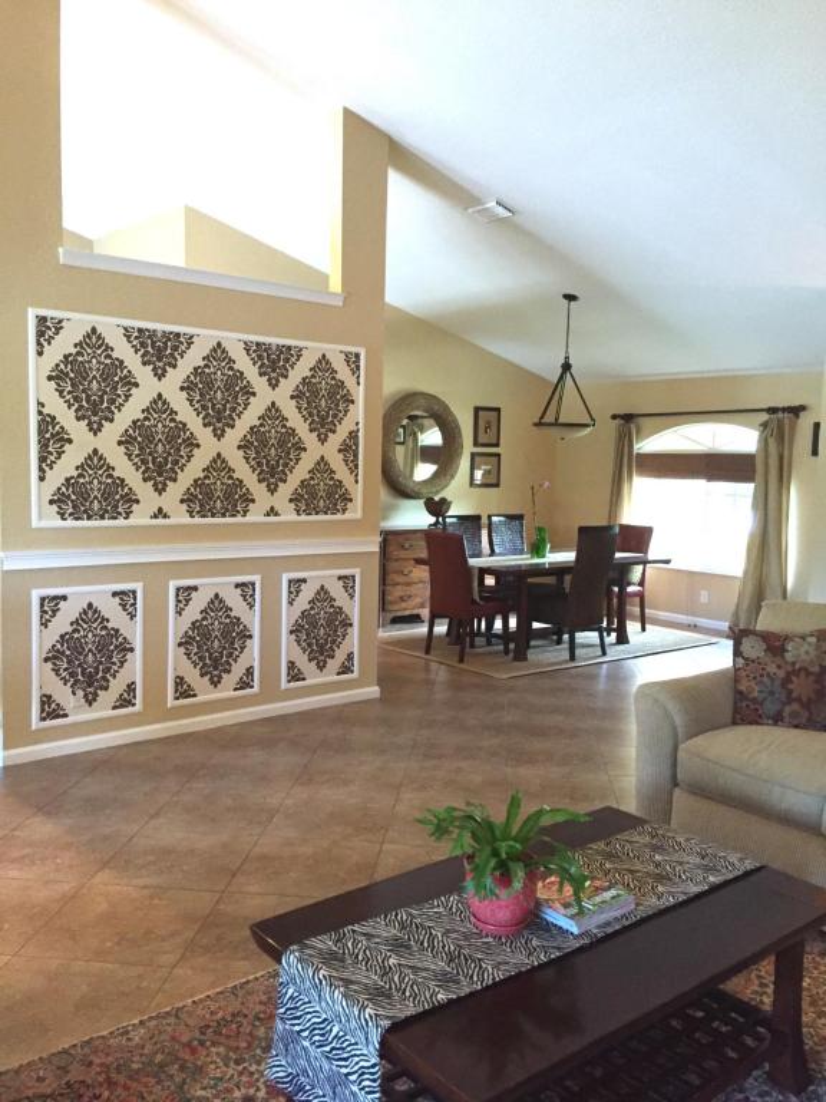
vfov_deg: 61.7
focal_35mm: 29
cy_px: 551
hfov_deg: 48.2
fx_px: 923
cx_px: 413
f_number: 2.2
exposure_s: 1/30
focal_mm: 4.15
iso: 250
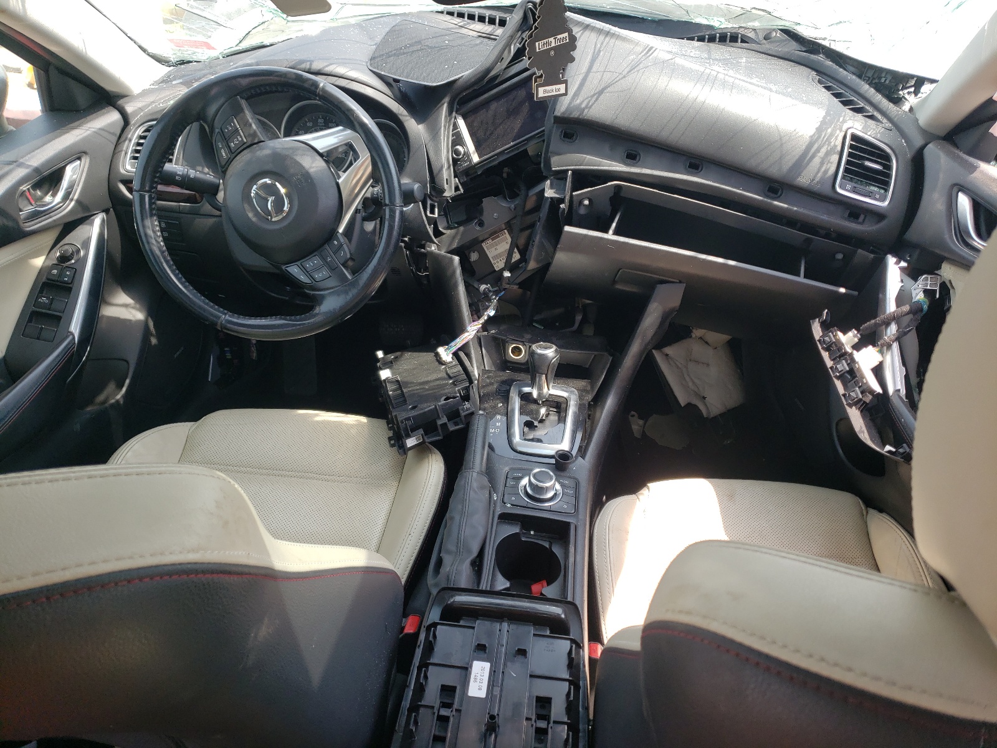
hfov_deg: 67.3
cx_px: 498
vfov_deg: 53.1
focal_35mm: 26
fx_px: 749
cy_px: 374
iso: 50
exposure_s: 1/385
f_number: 1.5
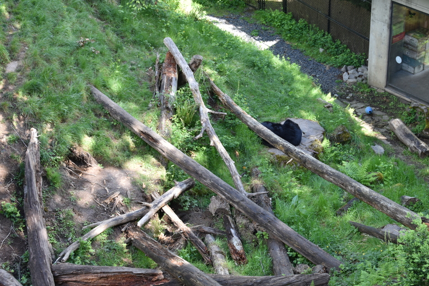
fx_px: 823
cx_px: 285
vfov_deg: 19.7
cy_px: 128
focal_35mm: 69
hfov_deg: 29.0
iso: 125
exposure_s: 1/100
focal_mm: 42
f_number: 4
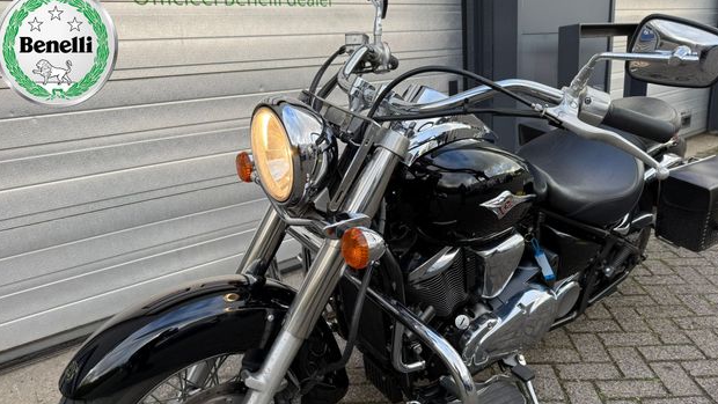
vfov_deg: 42.5
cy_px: 257
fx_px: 514
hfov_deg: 69.8
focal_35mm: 27
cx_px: 364
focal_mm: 6.76
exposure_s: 1/243
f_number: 1.78
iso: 80
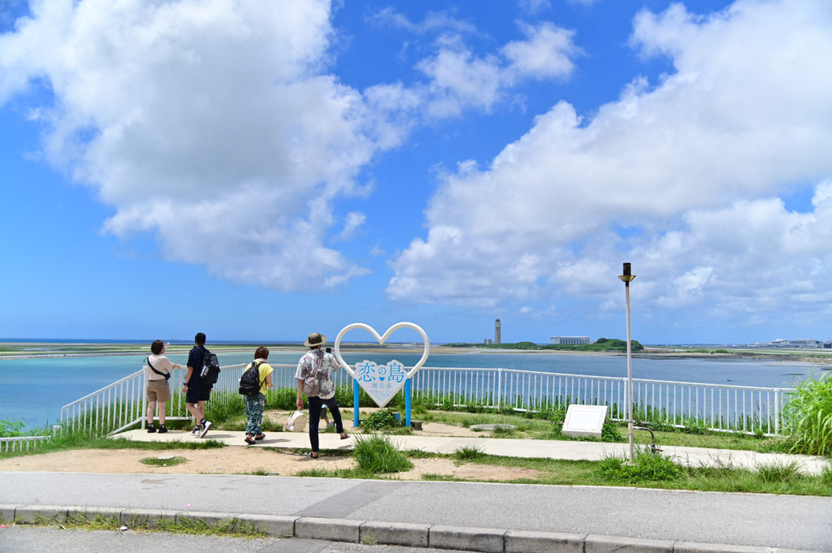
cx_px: 416
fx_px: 716
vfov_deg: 42.3
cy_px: 276
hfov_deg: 60.3
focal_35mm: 31
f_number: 4
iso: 100
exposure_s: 1/1600
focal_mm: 31
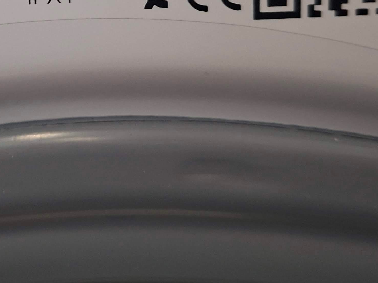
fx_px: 677
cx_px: 46
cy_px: -35
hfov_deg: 30.0
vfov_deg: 22.2
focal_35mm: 62
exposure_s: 1/25
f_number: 1.8
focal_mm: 5.54
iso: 500
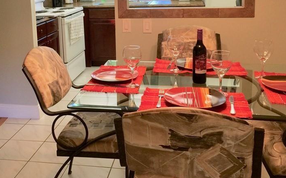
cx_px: 109
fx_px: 351
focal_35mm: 45
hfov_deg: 44.1
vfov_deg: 27.9
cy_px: 31
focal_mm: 4.15
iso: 40
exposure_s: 1/30
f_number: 2.2
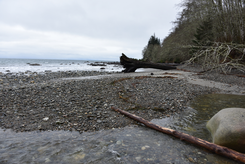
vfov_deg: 46.4
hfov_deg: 65.5
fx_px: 191
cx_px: 122
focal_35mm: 28
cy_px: 82
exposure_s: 1/160
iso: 100
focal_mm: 28
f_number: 6.3
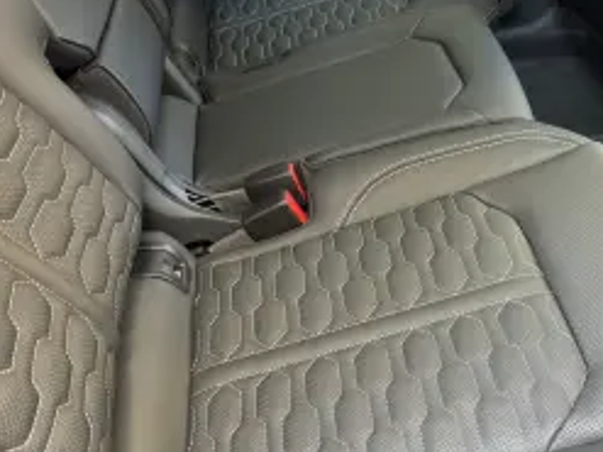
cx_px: 435
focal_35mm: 35
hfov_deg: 50.9
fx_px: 609
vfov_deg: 39.9
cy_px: 318
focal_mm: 6.76
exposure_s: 1/60
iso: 320
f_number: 1.78
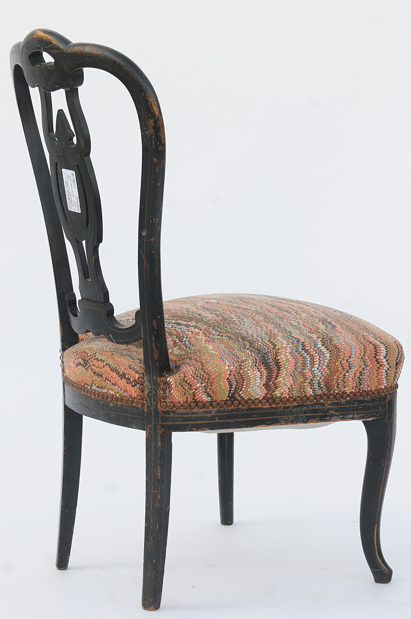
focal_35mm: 72
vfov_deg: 28.1
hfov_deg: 18.9
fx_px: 1236
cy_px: 310
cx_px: 206
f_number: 7.1
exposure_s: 1/125
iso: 400
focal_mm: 48
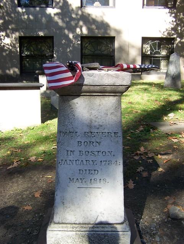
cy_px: 122
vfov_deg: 48.9
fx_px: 269
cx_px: 92
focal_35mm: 38
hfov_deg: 37.8
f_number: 2.8
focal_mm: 6.3
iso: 80
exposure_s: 1/320
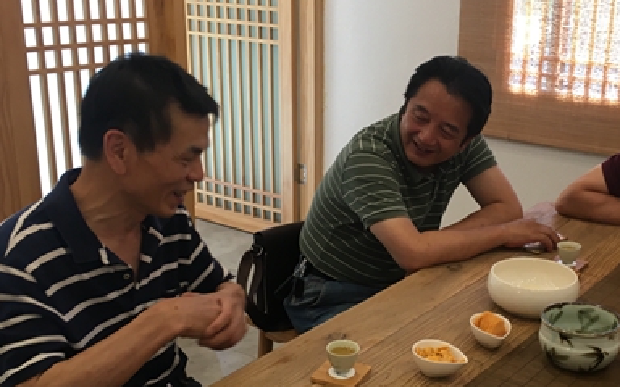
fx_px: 811
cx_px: 400
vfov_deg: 26.8
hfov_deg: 41.4
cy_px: 219
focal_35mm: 48
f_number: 2.2
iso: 64
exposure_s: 1/33
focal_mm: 4.15
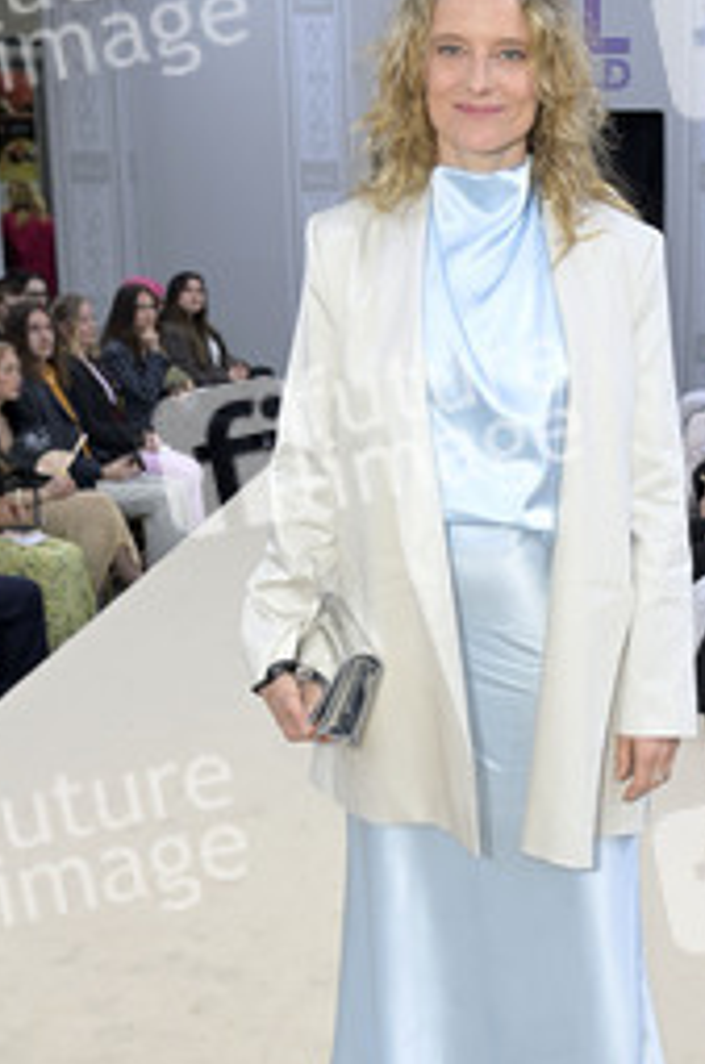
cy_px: 647
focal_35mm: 55
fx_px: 1622
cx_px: 488
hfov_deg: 24.4
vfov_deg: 36.2
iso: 640
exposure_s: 1/250
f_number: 5.6
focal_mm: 35
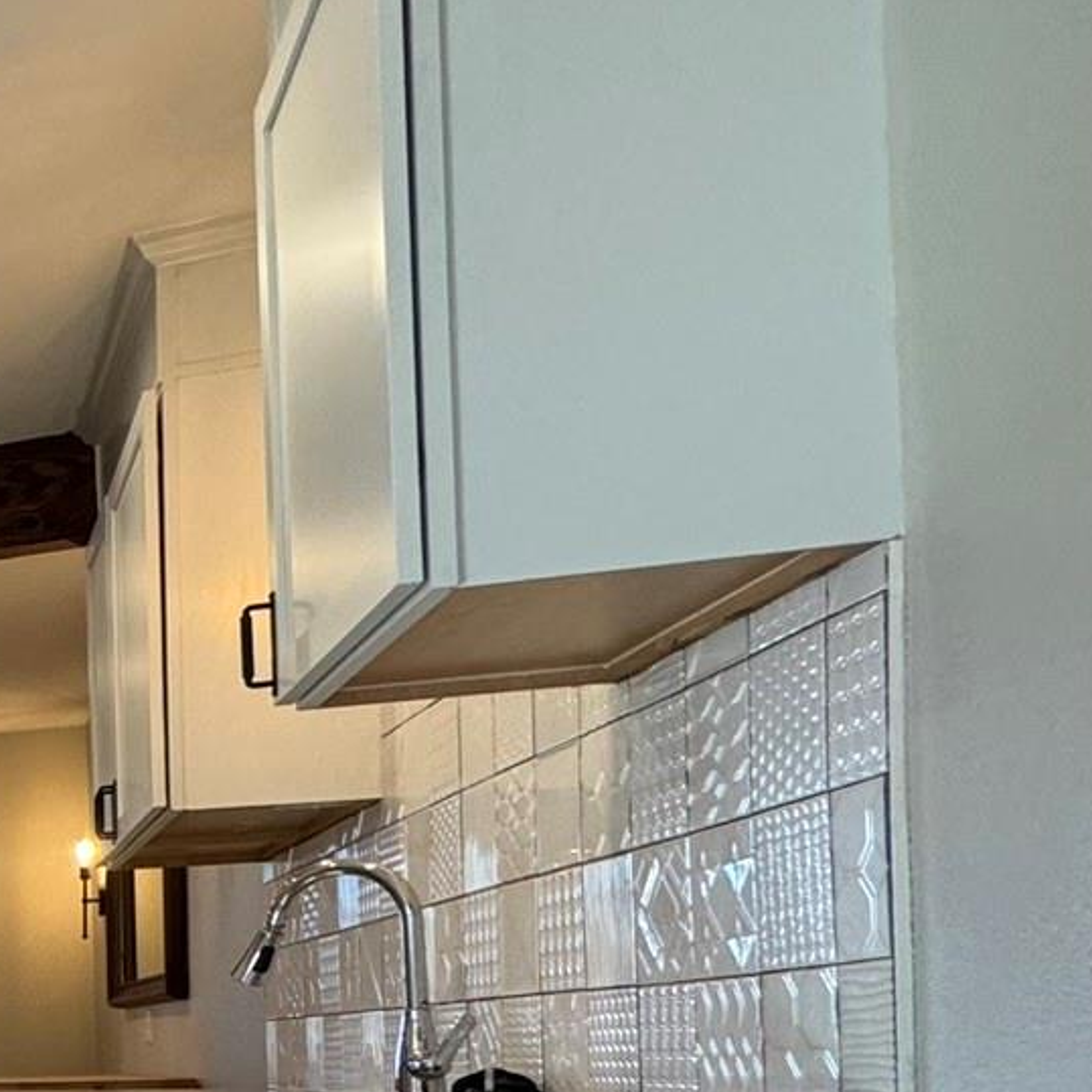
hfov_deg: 20.9
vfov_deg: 33.7
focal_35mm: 47
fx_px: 1677
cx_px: -968
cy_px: 1027
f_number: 2.2
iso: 160
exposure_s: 1/120
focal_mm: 2.22
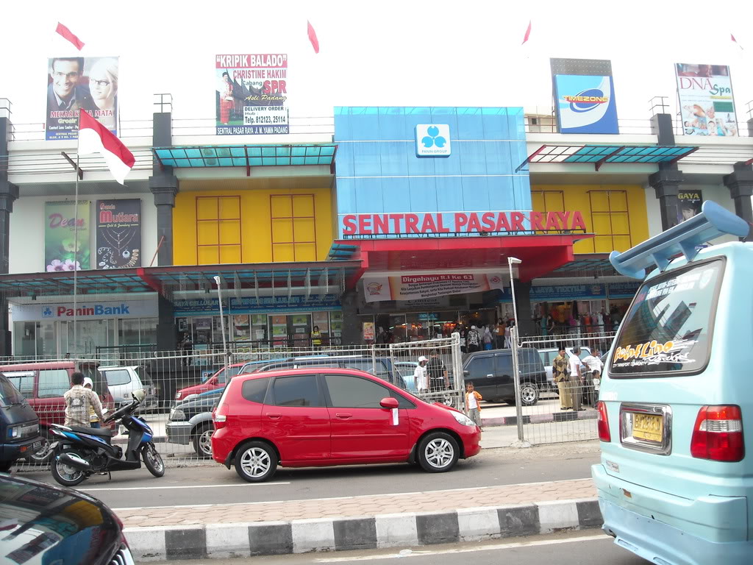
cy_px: 282
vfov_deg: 40.7
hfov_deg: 52.6
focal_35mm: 35
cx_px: 376
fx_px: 761
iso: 64
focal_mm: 5.7
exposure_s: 1/201
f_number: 2.8
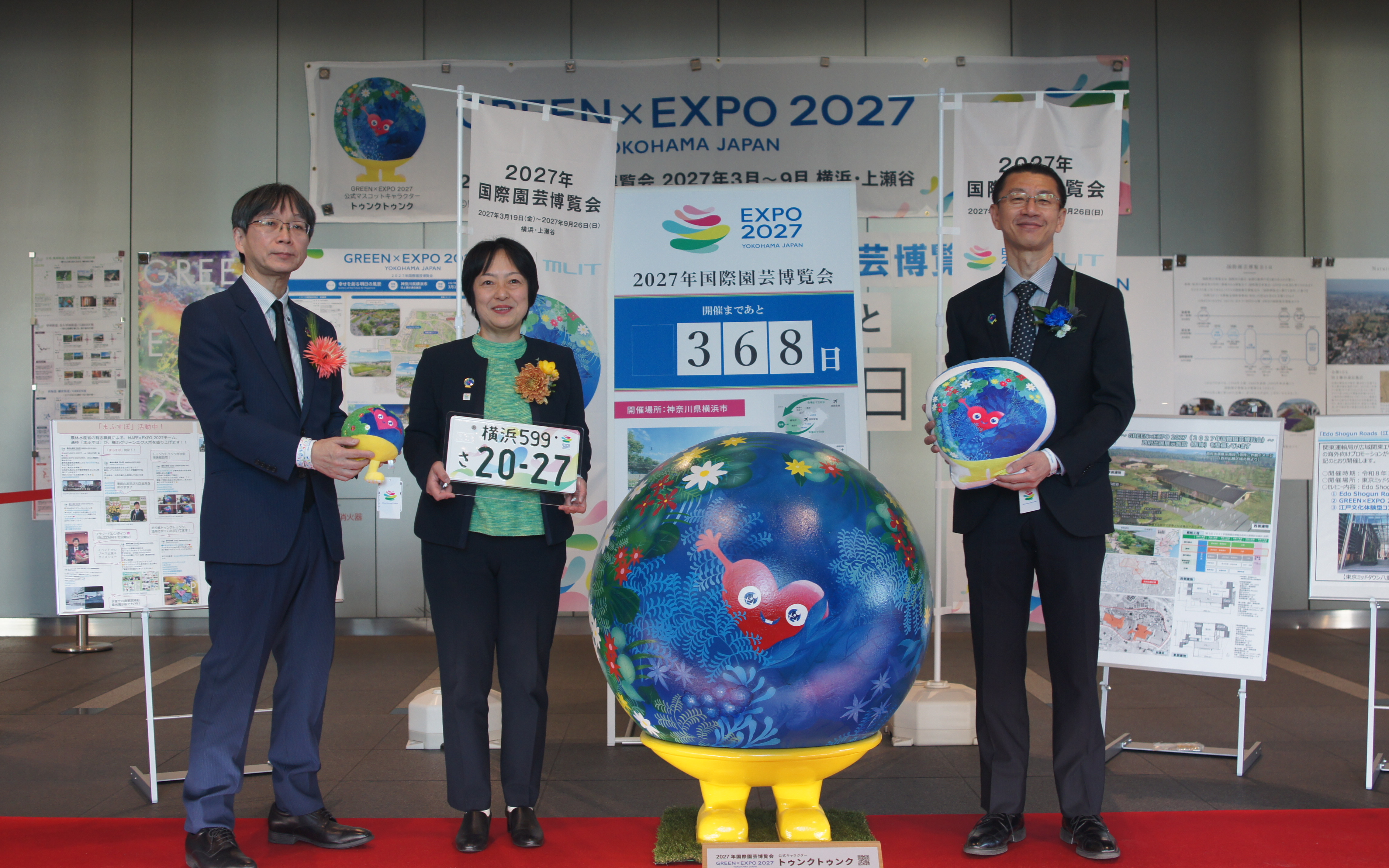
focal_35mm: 43
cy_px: 404
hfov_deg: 46.2
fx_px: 1628
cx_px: 693
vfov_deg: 29.8
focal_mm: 28
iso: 320
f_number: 2.8
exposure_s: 1/50
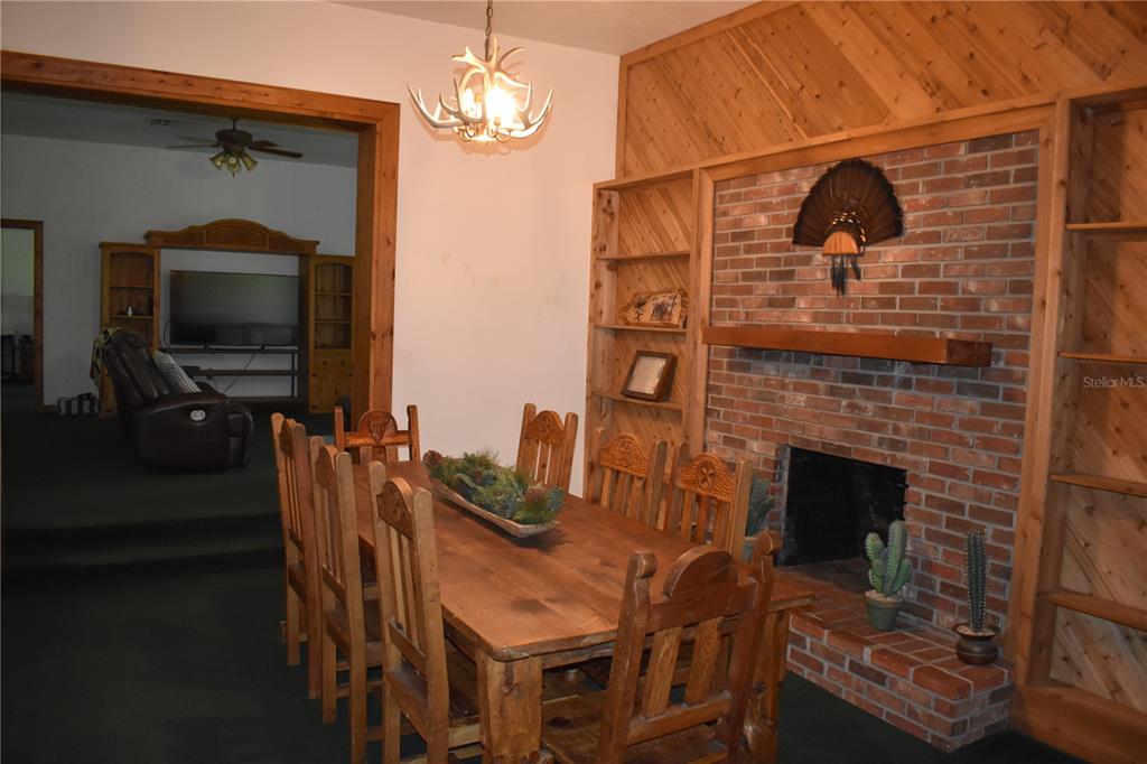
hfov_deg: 67.4
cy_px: 382
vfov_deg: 47.9
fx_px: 860
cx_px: 574
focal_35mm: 27
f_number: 3.5
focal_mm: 18
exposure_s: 1/60
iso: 2200
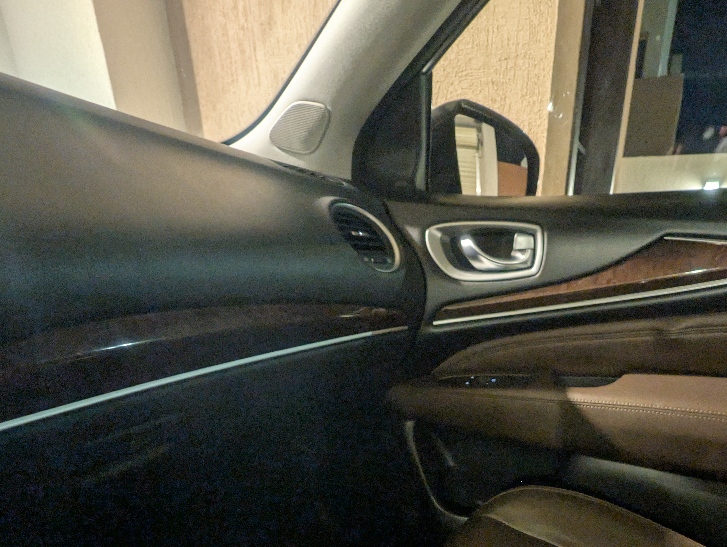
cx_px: 474
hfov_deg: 82.2
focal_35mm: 19
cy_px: 412
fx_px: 400
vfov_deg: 64.6
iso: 915
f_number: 1.95
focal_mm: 2.23
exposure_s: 1/20
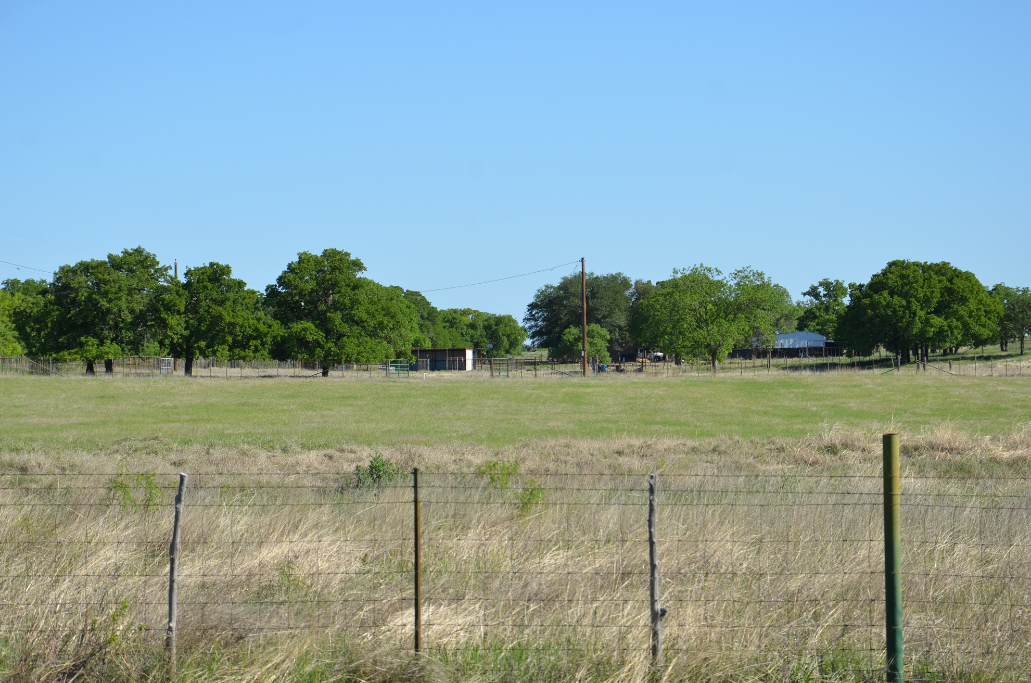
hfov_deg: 15.6
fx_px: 3772
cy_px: 362
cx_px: 543
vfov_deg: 10.3
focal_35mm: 132
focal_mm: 80
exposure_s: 1/250
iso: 100
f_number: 8
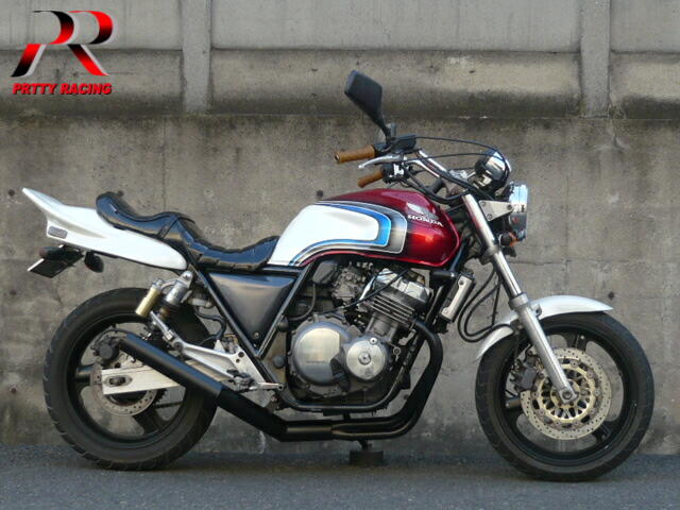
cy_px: 255
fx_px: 1179
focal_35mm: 60
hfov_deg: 32.2
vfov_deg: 24.4
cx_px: 340
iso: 100
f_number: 3.3
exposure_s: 1/125
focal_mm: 6.6
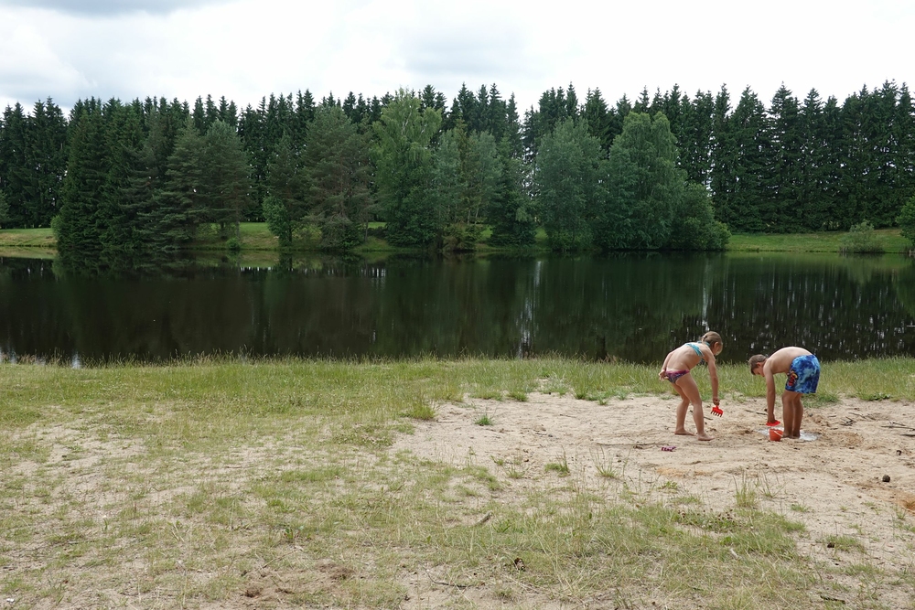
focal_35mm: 34
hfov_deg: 55.8
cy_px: 305
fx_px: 864
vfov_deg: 38.9
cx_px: 458
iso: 125
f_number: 7.1
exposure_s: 1/100
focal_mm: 12.76
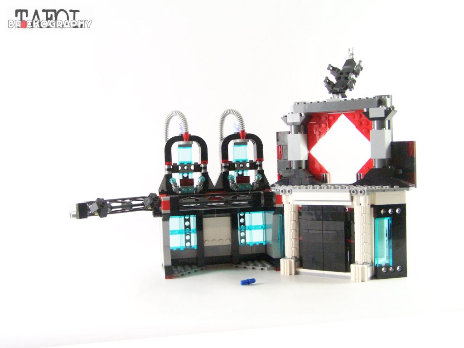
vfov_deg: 33.6
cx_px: 232
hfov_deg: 43.9
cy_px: 174
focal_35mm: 43
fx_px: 576
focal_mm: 7.1
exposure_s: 1/60
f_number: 3.6
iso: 400
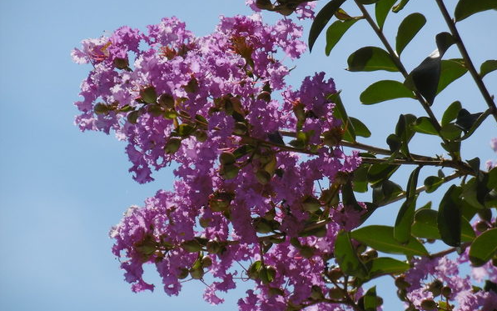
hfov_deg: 6.8
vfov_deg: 4.3
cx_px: 248
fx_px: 4158
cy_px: 151
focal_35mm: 307
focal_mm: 51.6
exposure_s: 1/800
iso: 100
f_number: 6.3
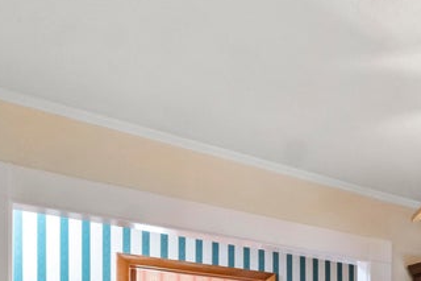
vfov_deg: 25.1
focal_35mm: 45
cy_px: 381
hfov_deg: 30.4
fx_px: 526
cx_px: 592
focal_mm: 10
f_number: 8
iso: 800
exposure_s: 1/8
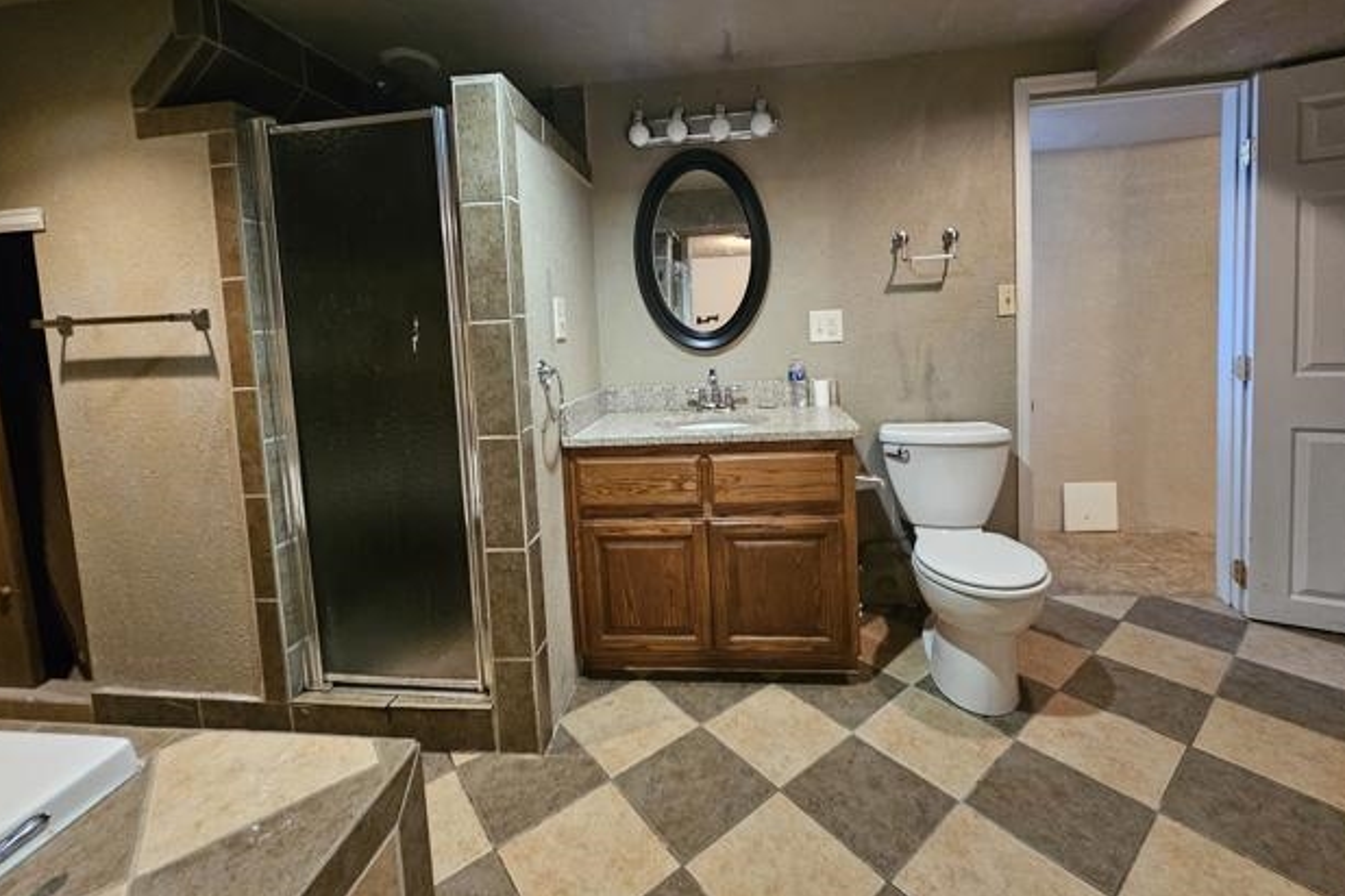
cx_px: 681
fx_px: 523
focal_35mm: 14
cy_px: 381
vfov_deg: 80.7
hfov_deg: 104.2
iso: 800
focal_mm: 2.2
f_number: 2.2
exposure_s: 1/24
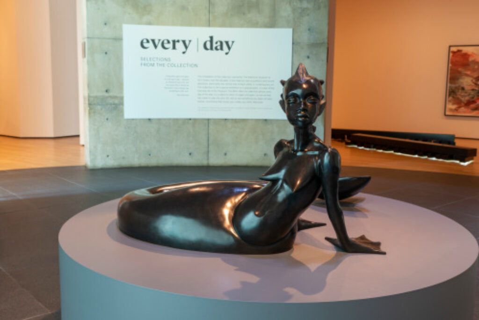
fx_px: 533
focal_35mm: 40
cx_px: 240
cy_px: 160
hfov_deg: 48.4
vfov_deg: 33.4
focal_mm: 40
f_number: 8
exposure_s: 1/10
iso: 400
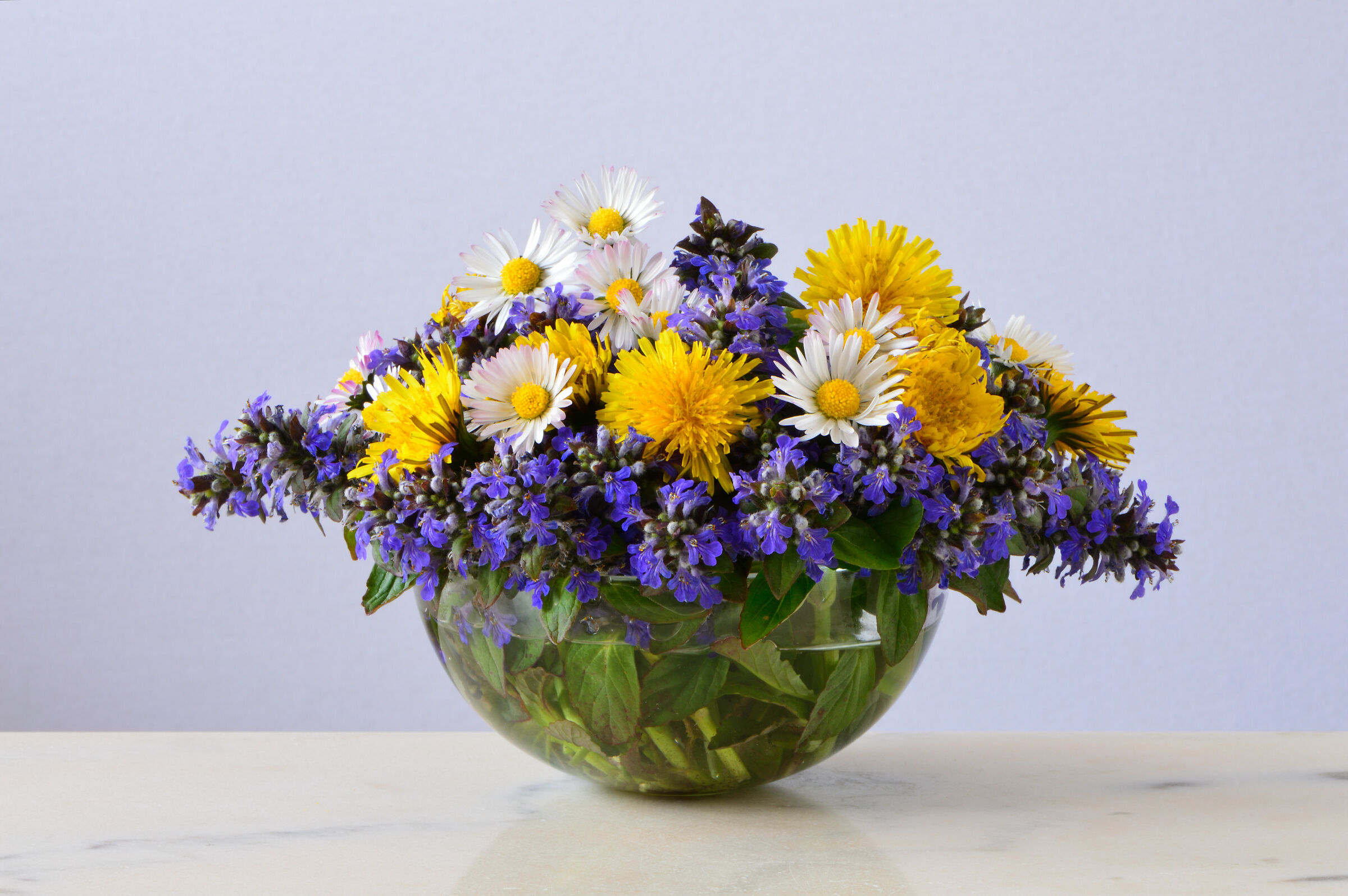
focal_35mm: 128
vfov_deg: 10.7
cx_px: 674
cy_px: 448
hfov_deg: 16.1
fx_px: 4770
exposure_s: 1.3
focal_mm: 85
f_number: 22
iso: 100
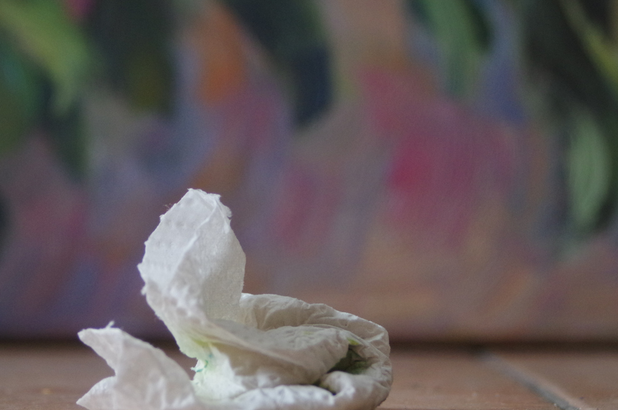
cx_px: 301
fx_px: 2418
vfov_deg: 9.7
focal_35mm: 141
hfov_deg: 14.6
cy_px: 236
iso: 1600
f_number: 5.6
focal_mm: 73
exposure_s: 1/125
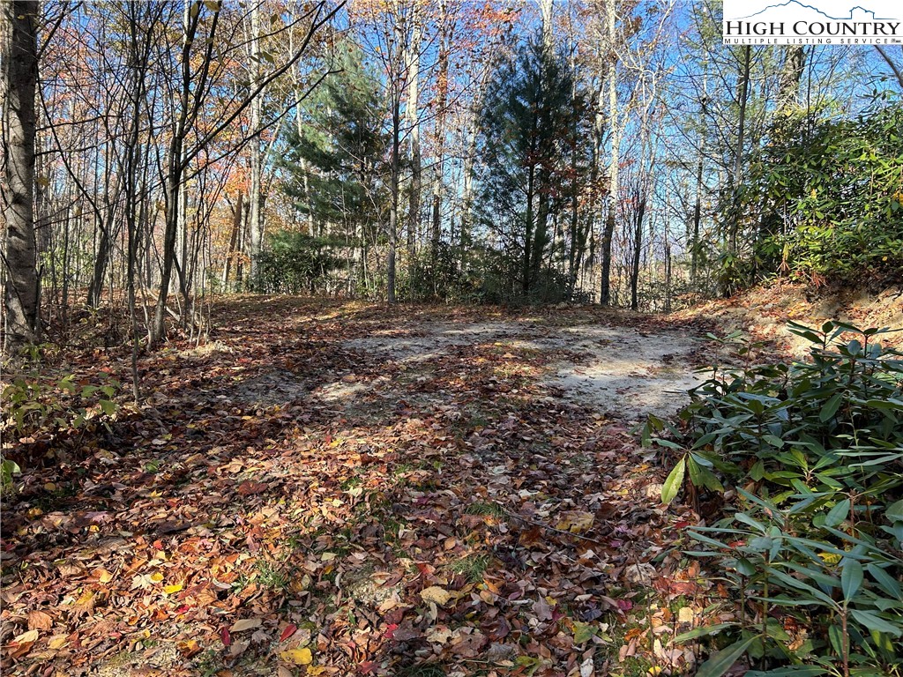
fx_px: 678
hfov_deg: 67.3
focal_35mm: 26
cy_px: 338
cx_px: 452
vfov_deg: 53.1
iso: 50
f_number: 1.5
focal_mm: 5.7
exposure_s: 1/544
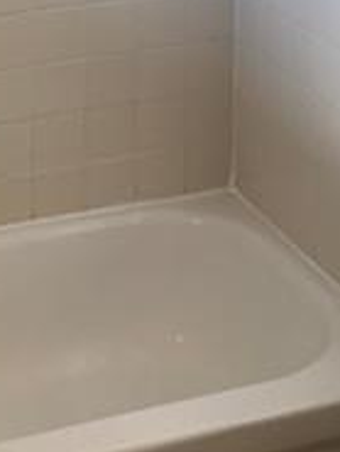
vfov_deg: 17.7
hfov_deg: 13.7
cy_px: -10
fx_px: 1413
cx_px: 86
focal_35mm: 108
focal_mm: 4.25
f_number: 1.8
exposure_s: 1/60
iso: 160
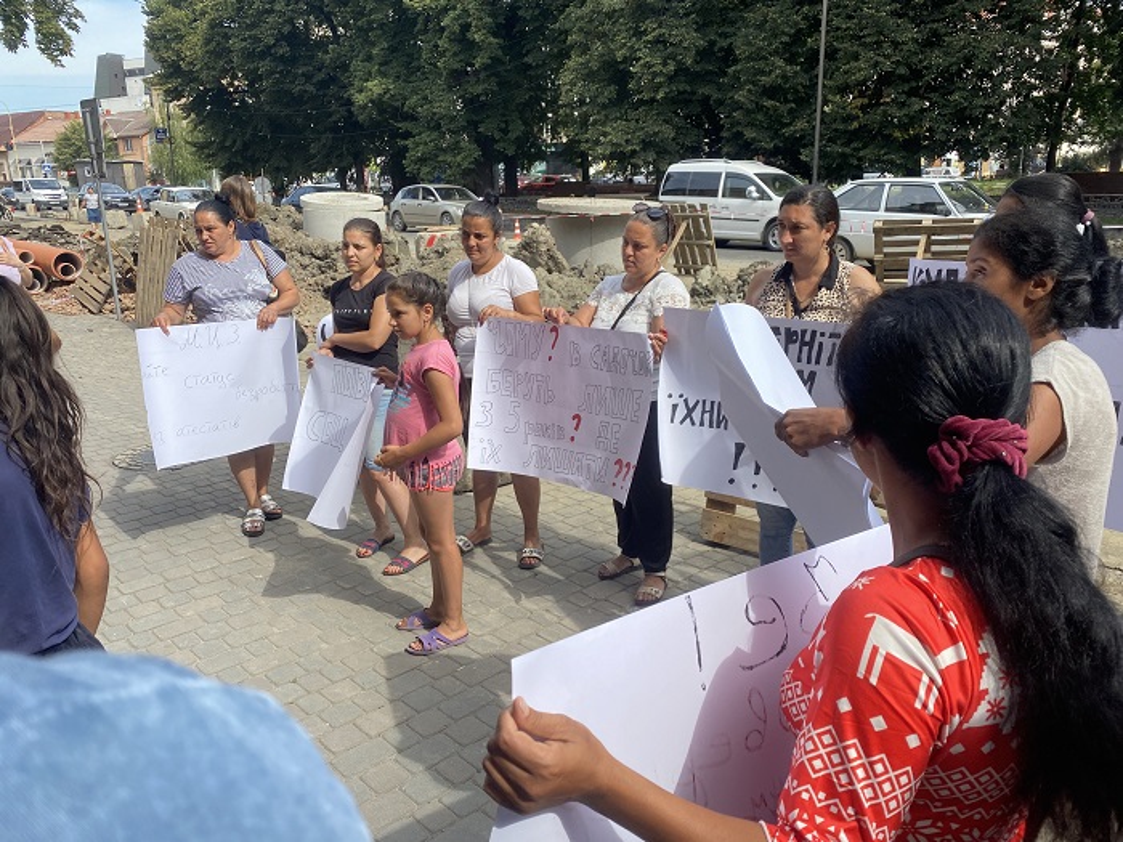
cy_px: 421
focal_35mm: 26
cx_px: 562
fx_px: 843
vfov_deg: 53.1
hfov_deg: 67.3
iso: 32
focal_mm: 4.25
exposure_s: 1/949
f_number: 1.8
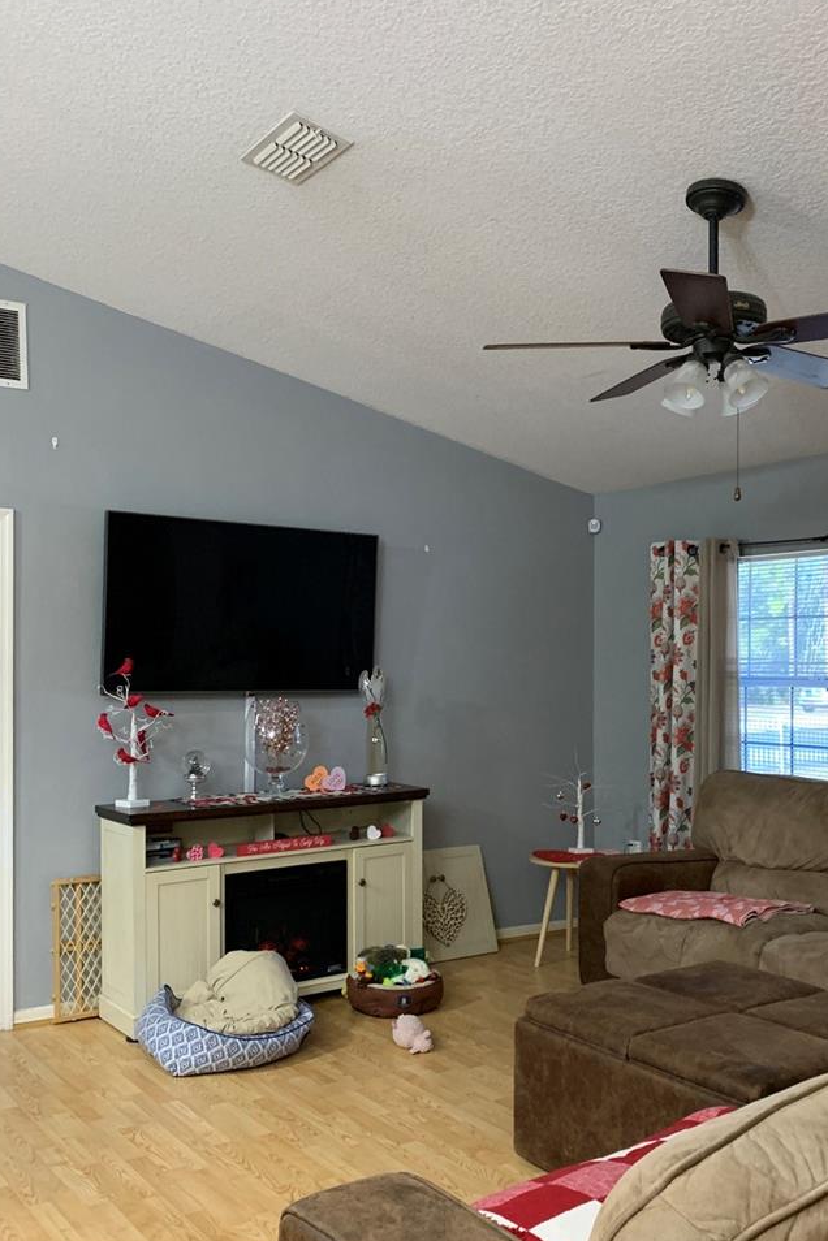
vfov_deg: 55.8
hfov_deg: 38.9
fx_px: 1173
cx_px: 448
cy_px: 660
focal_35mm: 34
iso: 250
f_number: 1.8
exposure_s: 1/60
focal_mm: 4.25
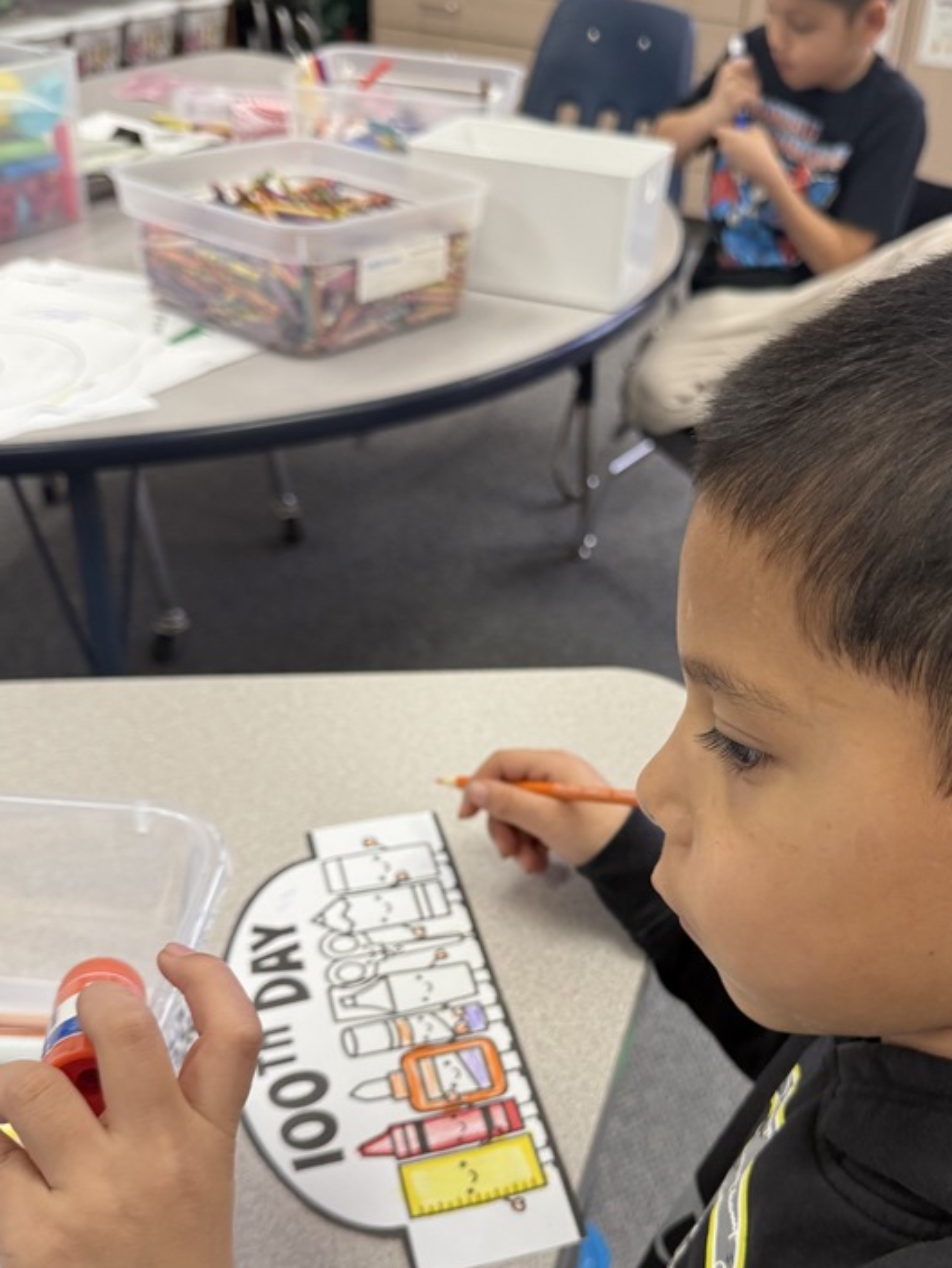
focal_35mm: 35
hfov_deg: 40.3
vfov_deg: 52.1
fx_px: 1283
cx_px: 618
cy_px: 793
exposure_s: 1/60
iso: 160
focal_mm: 6.76
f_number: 1.78
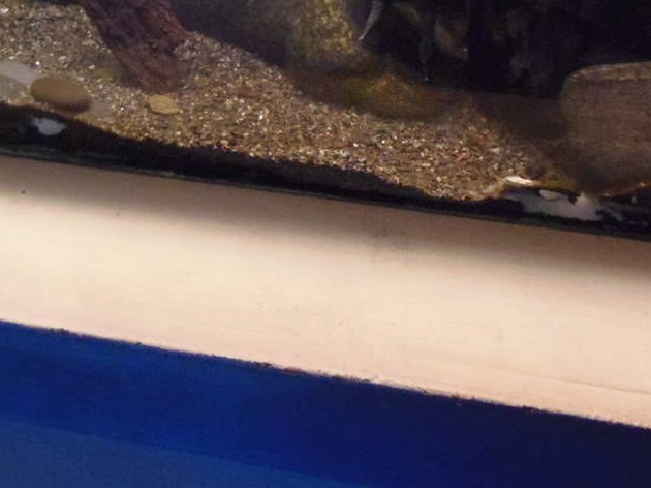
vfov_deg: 22.3
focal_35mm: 61
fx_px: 1147
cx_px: 135
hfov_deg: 30.9
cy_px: -86
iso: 400
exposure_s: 1/20
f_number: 2.9
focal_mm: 4.3
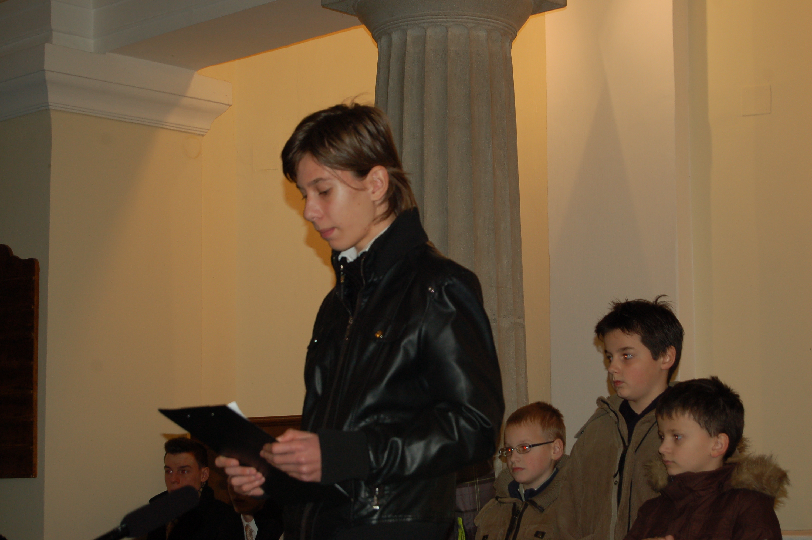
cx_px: 406
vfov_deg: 16.5
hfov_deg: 24.6
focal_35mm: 82
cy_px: 270
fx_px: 1859
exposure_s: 1/60
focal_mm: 55
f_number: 5.6
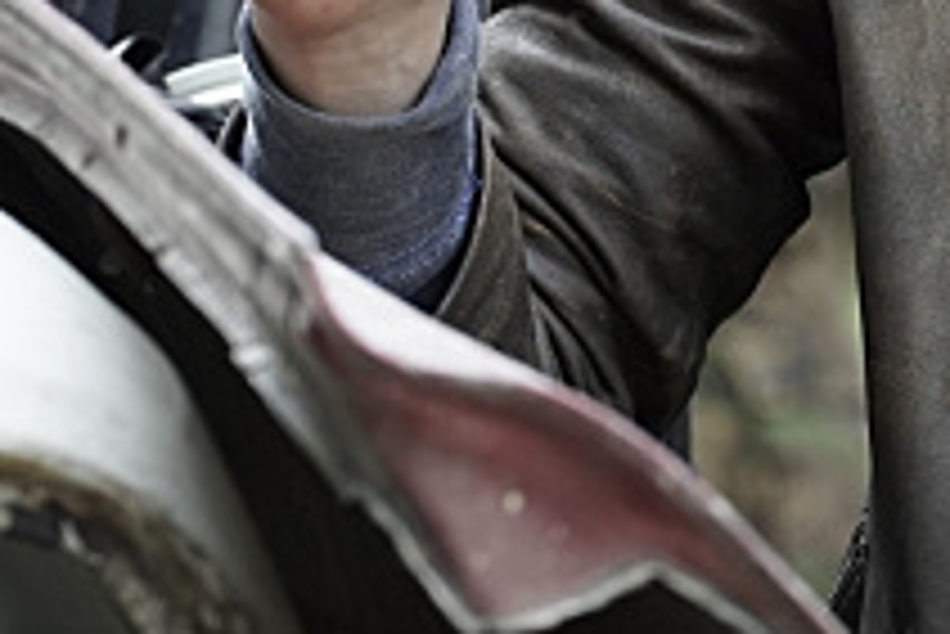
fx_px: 16451
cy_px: -261
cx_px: 1643
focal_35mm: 623
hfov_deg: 3.3
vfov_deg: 2.2
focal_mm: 164
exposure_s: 1/250
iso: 1600
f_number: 8
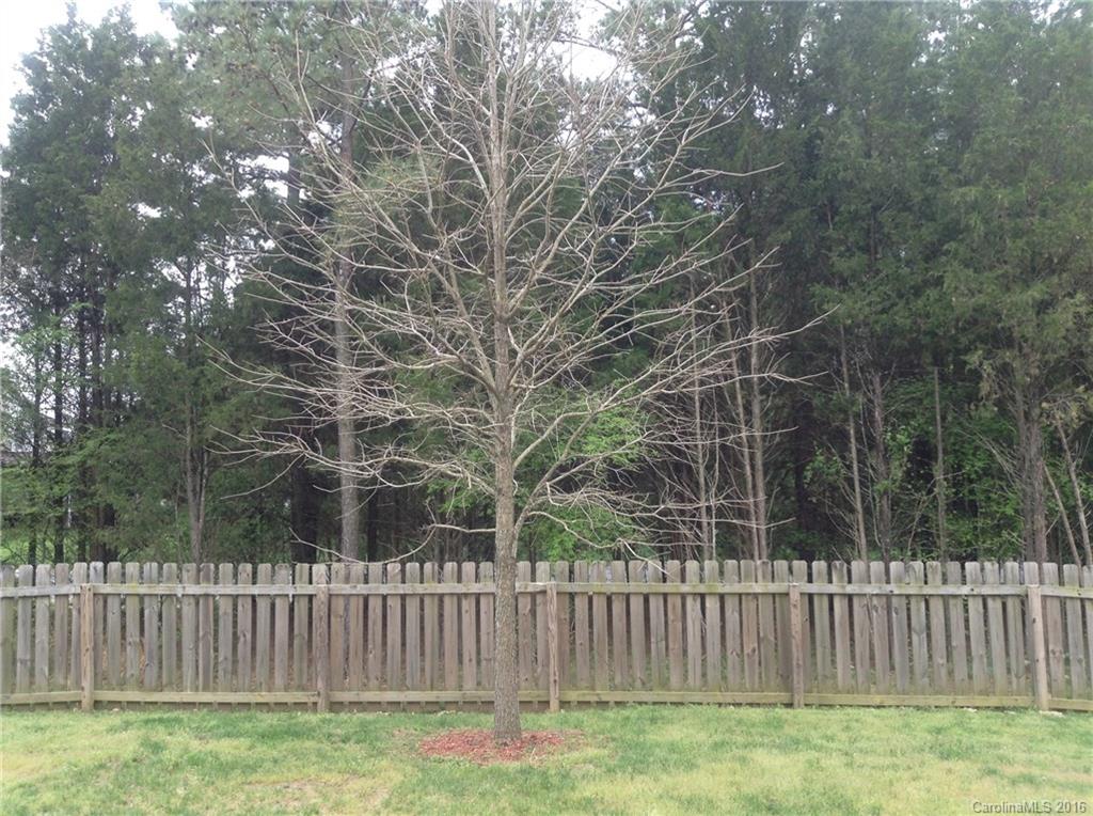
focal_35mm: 33
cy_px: 408
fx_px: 1040
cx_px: 546
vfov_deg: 42.8
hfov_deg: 55.4
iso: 25
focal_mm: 3.3
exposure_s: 1/135
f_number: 2.4
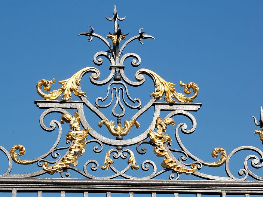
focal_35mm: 141
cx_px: 116
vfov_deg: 10.5
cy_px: 98
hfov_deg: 14.0
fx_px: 1071
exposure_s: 1/320
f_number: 11
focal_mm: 86
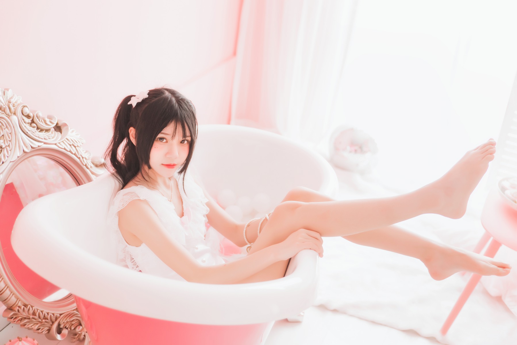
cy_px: 172
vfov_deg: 27.5
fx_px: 704
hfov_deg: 40.3
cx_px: 258
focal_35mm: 49
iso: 2000
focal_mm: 49
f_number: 2.8
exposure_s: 1/50
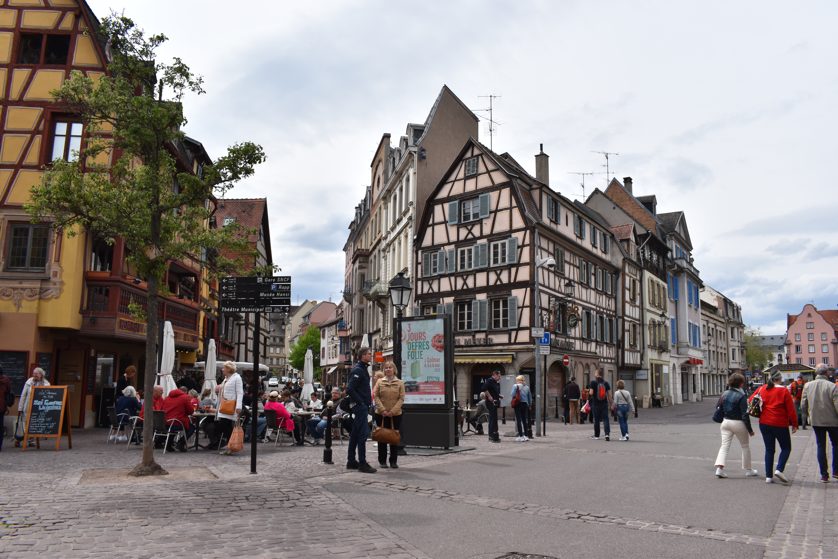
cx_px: 419
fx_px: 628
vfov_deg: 47.9
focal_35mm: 27
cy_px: 280
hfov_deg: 67.4
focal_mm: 18
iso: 200
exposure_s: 1/400
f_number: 10
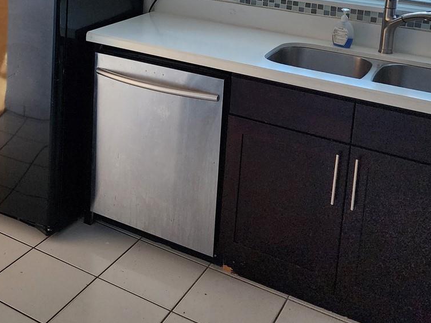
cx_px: 114
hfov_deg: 38.0
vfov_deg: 27.9
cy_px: 1
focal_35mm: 49
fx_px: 610
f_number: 1.8
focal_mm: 6.4
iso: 320
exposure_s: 1/120
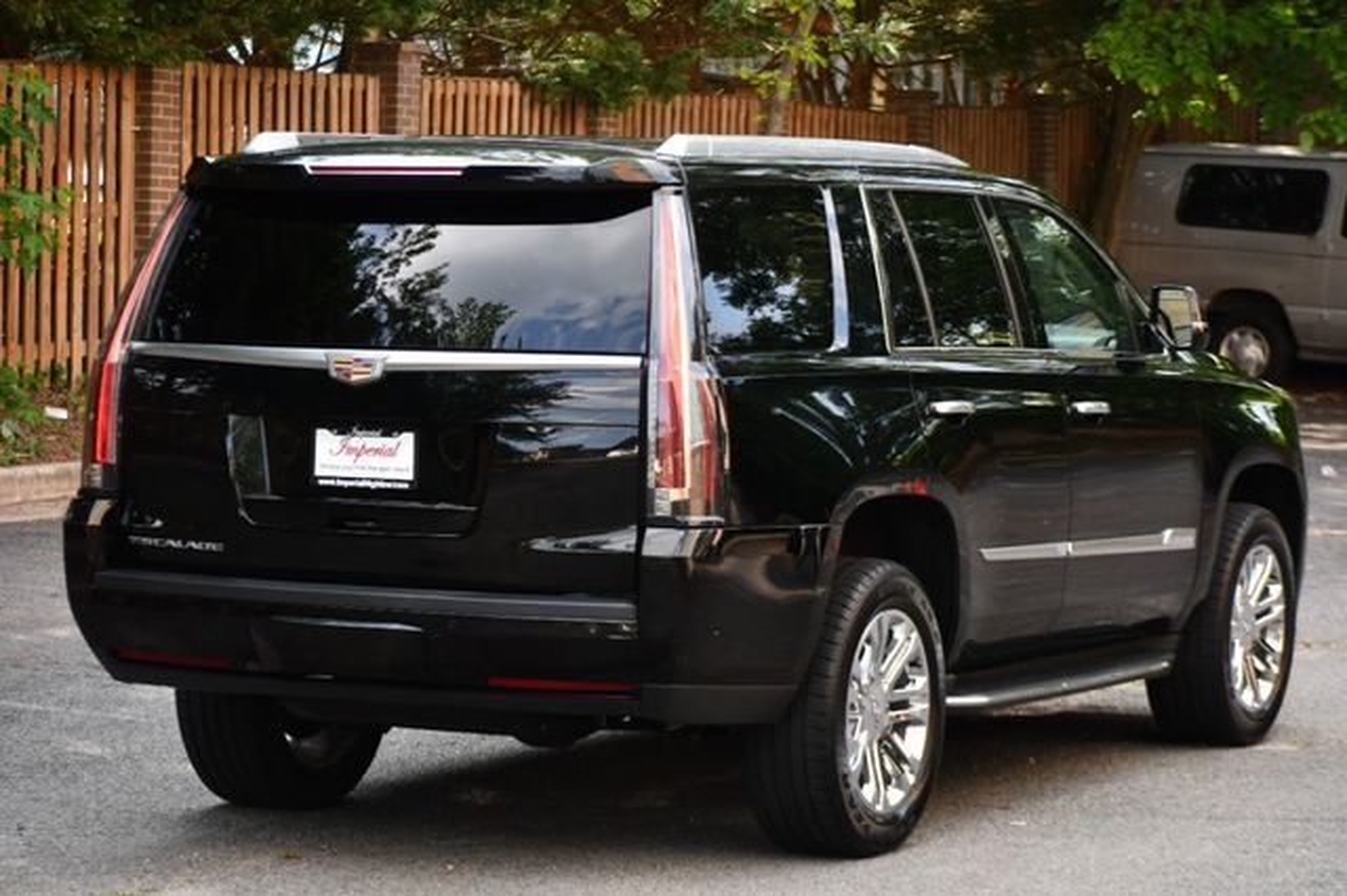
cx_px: 674
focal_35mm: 117
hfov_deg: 17.5
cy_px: 448
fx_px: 4375
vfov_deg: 11.7
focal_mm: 78
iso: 400
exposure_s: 1/400
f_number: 5
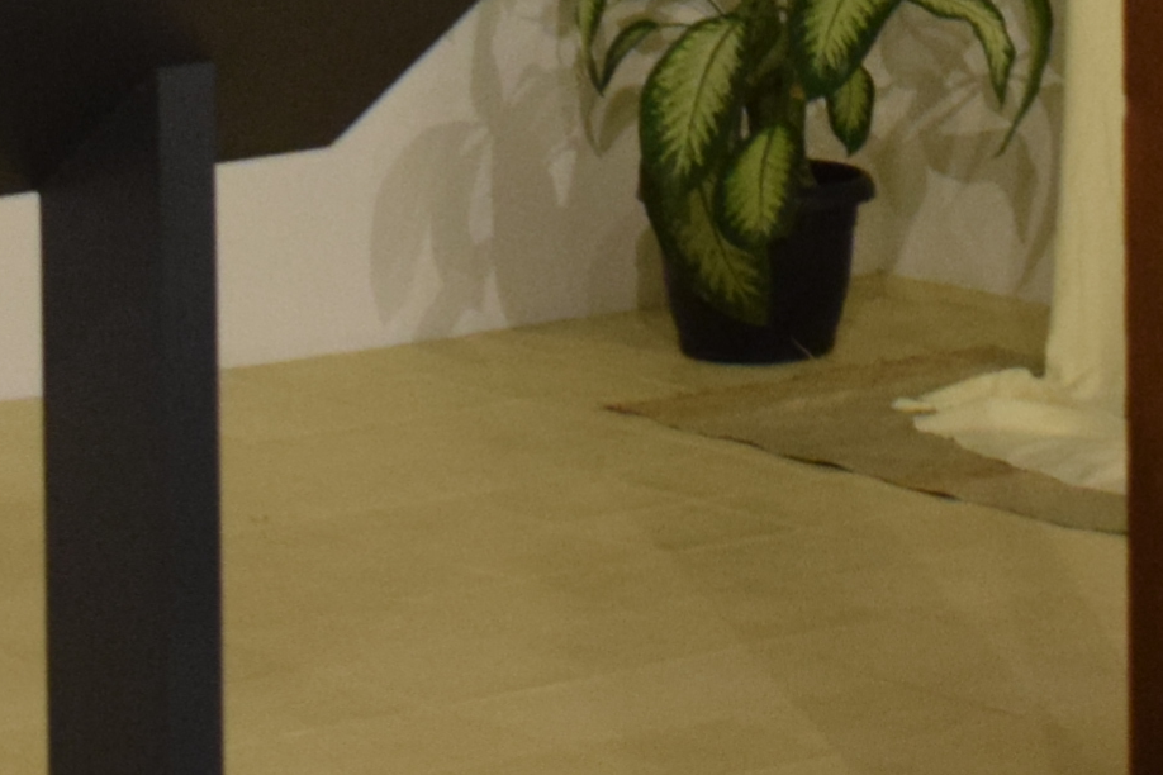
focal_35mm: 198
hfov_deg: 10.4
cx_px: 825
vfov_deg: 6.7
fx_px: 6411
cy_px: -762
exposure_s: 1/60
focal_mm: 27
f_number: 4
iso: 1600
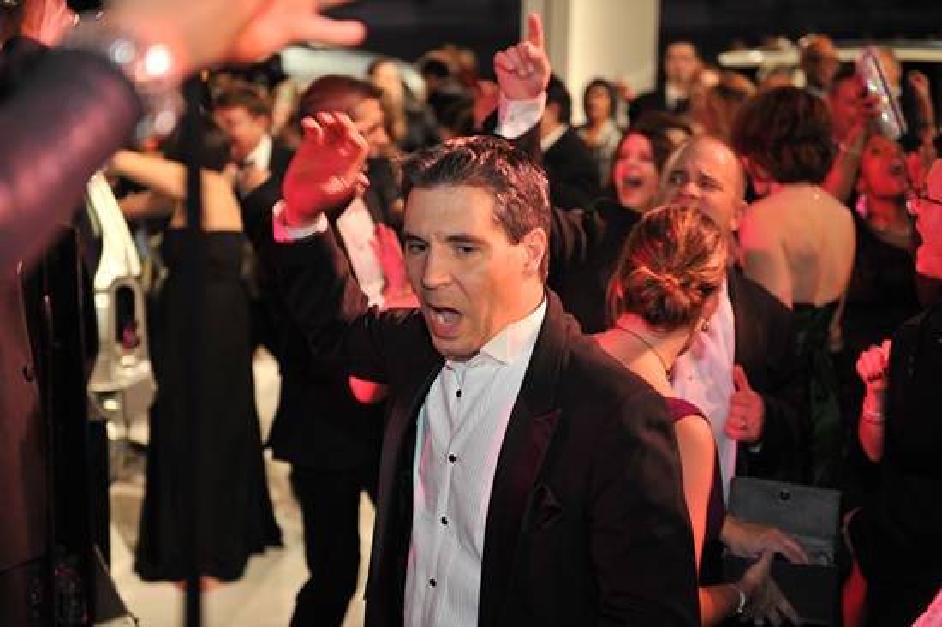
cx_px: 471
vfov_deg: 19.4
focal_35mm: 70
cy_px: 314
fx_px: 1830
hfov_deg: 28.9
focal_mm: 70
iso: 1250
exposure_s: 1/100
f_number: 2.8
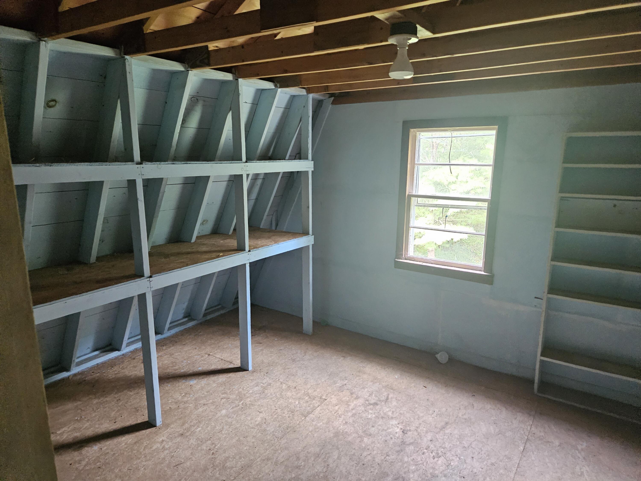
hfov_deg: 73.9
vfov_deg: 58.9
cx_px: 320
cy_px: 240
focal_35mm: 23
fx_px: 426
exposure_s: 1/240
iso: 1600
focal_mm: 5.4
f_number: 1.8
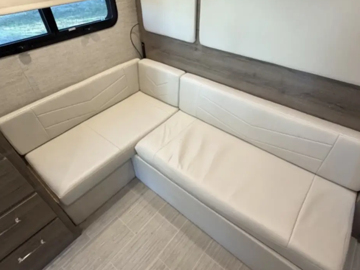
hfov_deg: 81.8
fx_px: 208
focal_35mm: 20
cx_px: 178
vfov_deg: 65.9
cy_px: 132
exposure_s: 1/60
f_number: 2.2
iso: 250
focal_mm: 2.22
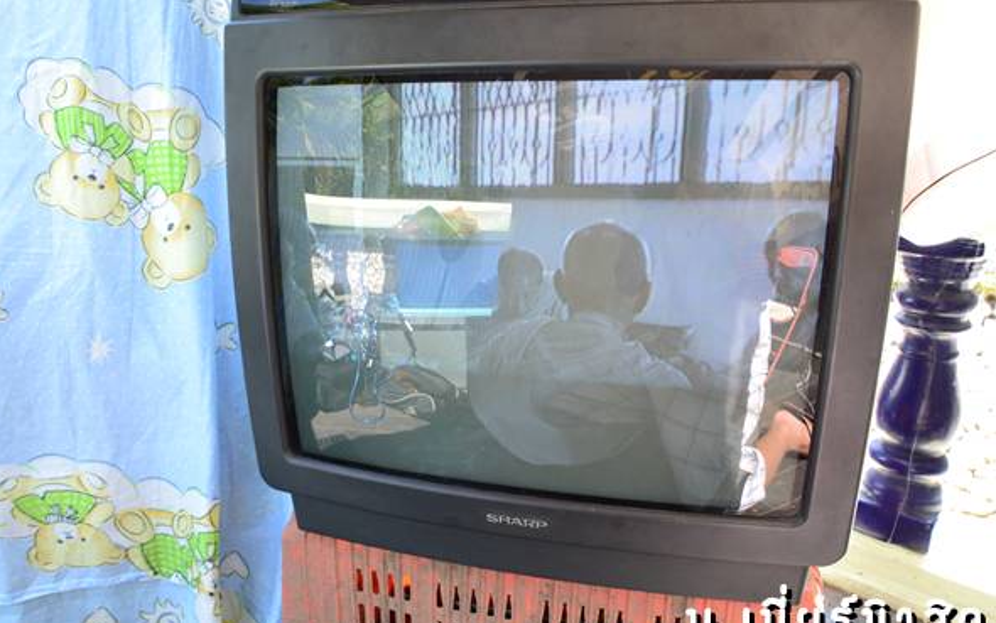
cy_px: 336
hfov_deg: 66.5
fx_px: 760
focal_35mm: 28
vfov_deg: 44.5
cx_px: 491
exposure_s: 1/80
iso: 400
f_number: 8
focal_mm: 18
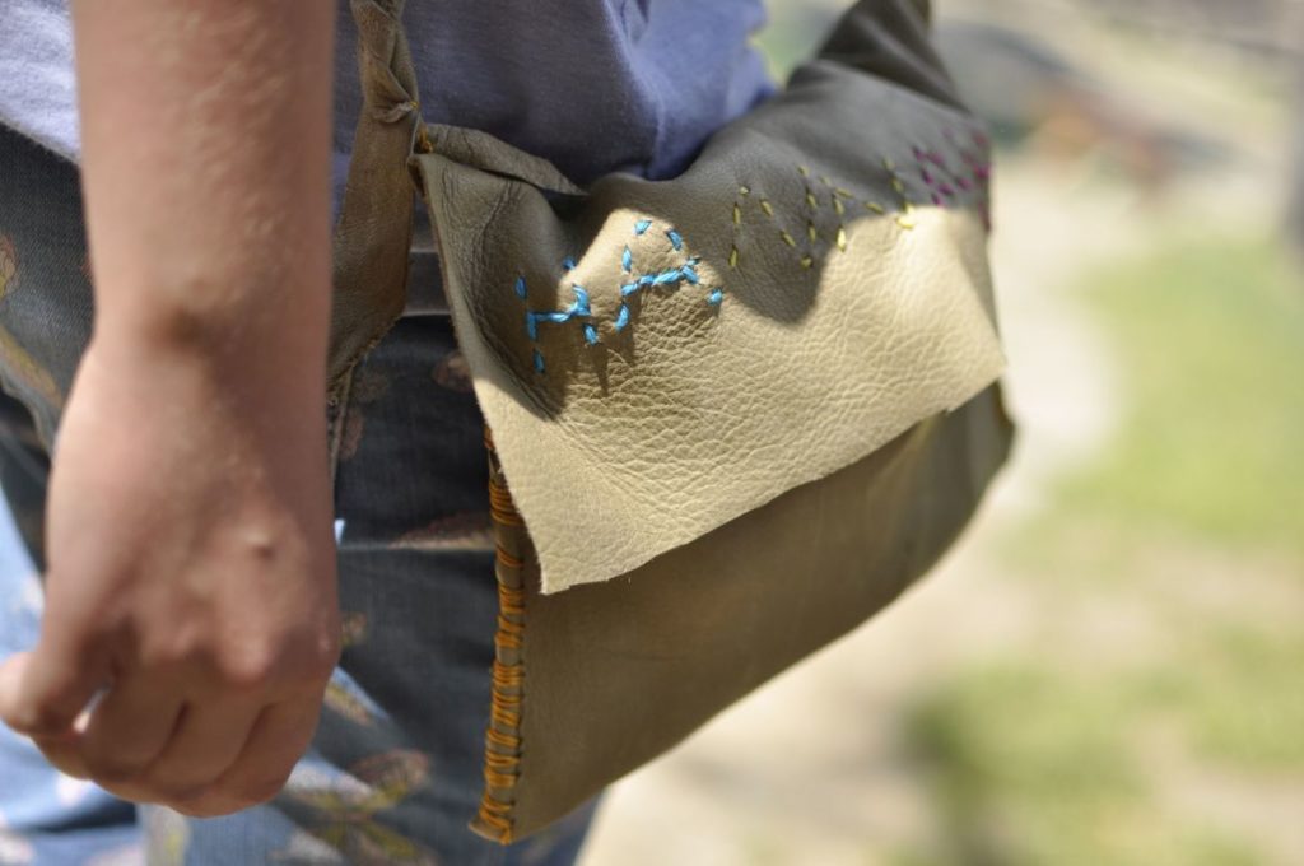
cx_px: 652
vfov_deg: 25.7
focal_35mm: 52
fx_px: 1899
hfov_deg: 37.9
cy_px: 433
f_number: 1.8
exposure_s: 1/3200
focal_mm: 35
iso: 200
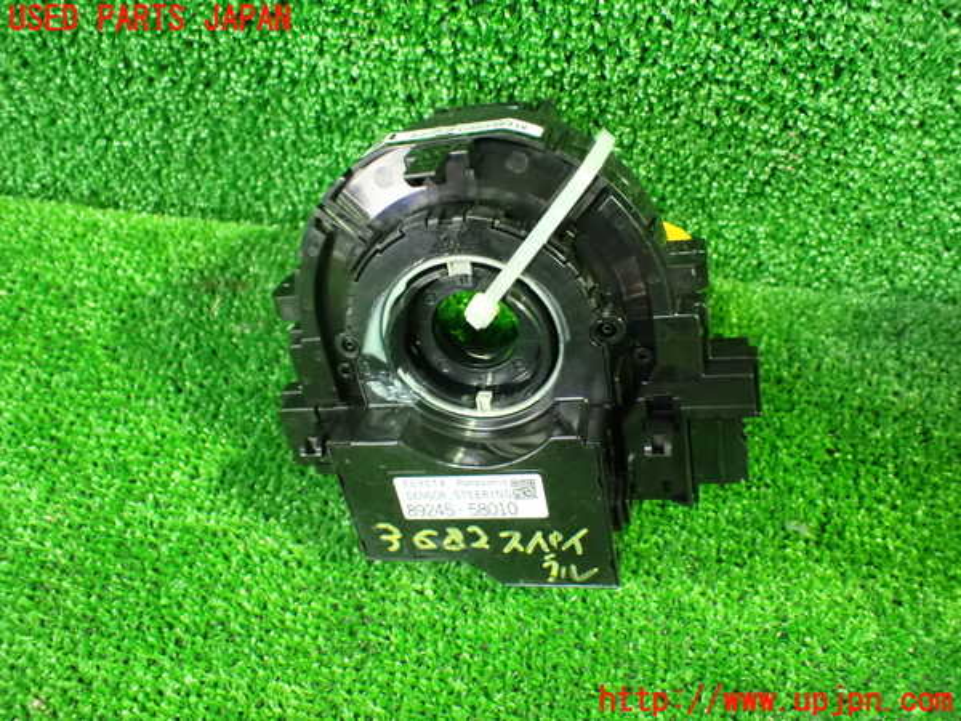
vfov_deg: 46.8
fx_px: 833
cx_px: 480
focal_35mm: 30
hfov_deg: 60.0
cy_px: 360
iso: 1600
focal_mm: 5.4
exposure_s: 1/30
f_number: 2.3
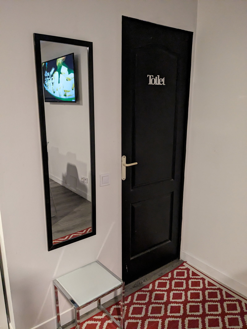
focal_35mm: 27
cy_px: 164
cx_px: 124
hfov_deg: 51.4
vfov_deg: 65.3
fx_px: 257
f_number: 1.73
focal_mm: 4.38
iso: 840
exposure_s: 1/33.3
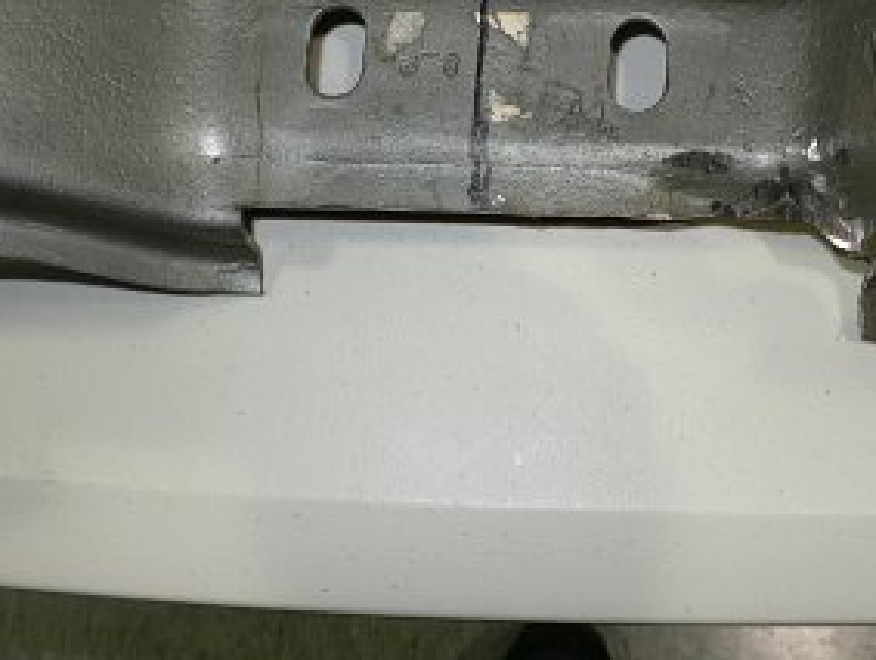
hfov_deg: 44.5
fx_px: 1064
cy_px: 327
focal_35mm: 42
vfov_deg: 34.4
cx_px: 529
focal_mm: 6.3
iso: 100
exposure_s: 1/30
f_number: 4
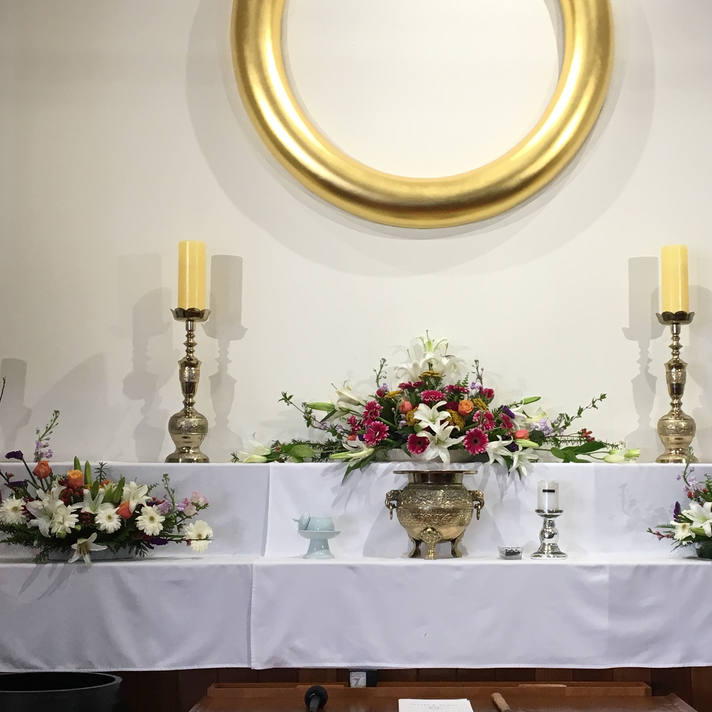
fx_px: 1350
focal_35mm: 58
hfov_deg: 29.4
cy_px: 394
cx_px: 456
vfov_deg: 29.5
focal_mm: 4.15
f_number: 2.2
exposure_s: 1/30
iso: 25
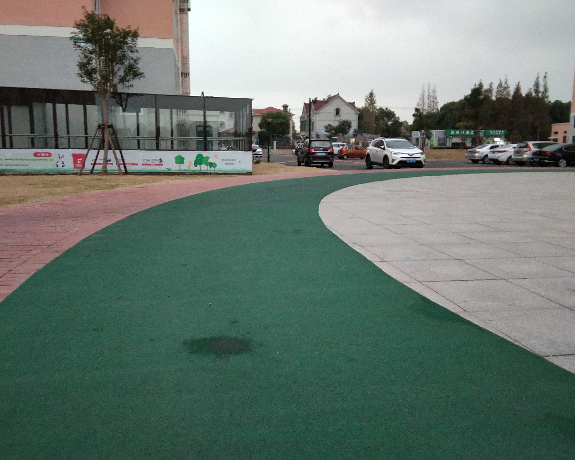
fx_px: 562
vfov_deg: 44.5
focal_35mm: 33
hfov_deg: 54.2
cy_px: 227
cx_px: 274
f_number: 2.2
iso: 1000
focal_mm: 3.69
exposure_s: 1/20
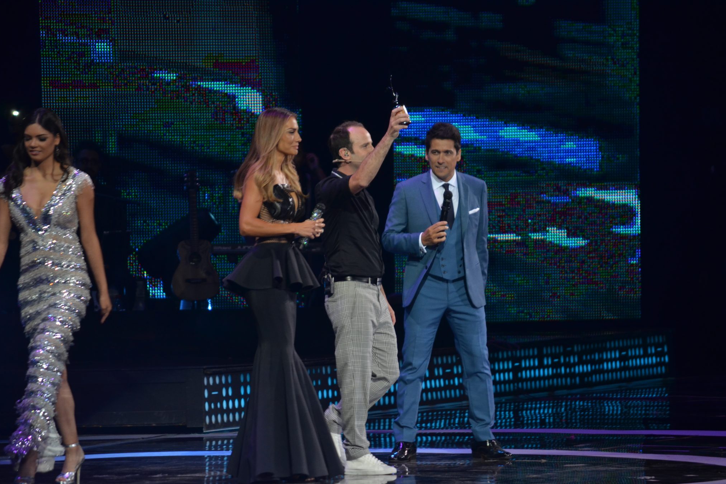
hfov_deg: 6.8
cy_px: 242
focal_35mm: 302
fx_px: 6089
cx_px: 361
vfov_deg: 4.6
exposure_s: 1/125
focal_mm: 200
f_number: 5.6
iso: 800
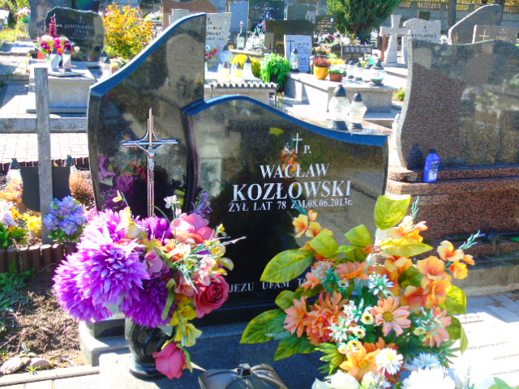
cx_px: 260
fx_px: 600
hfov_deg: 46.8
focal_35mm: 40
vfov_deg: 36.0
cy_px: 194
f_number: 3.9
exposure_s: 1/125
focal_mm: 7.1
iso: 80
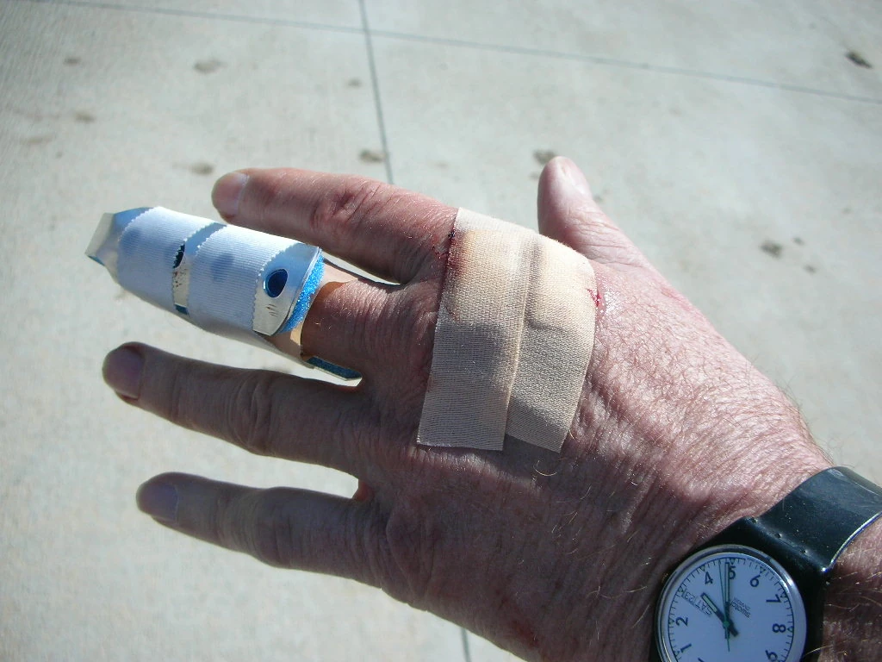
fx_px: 892
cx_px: 441
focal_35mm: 35
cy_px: 331
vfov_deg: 40.7
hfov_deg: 52.6
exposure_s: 1/114
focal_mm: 5.8
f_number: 8.5
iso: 50
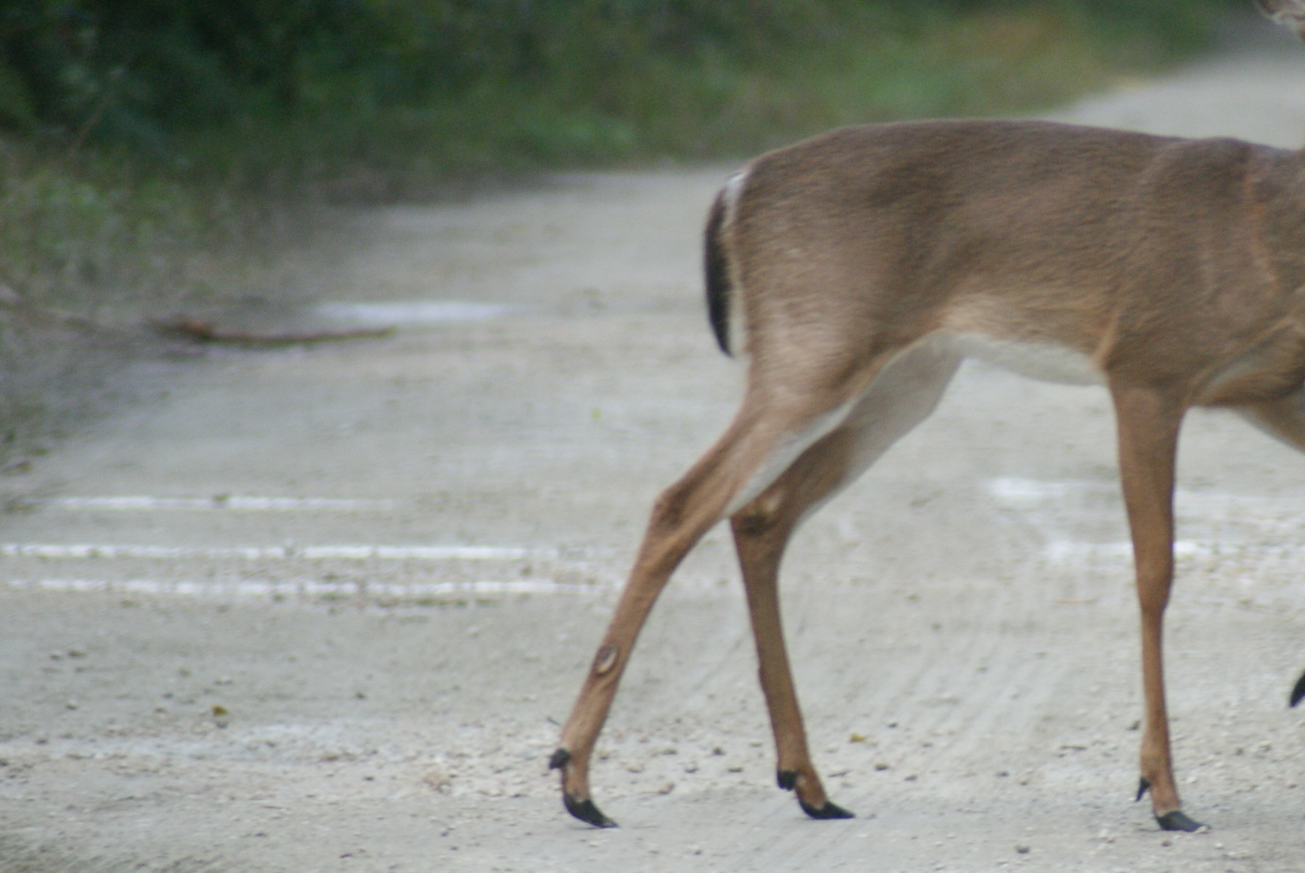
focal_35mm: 730
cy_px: 424
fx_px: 26481
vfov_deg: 1.9
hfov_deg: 2.8
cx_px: 1055
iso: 400
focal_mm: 300
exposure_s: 1/160
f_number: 5.6
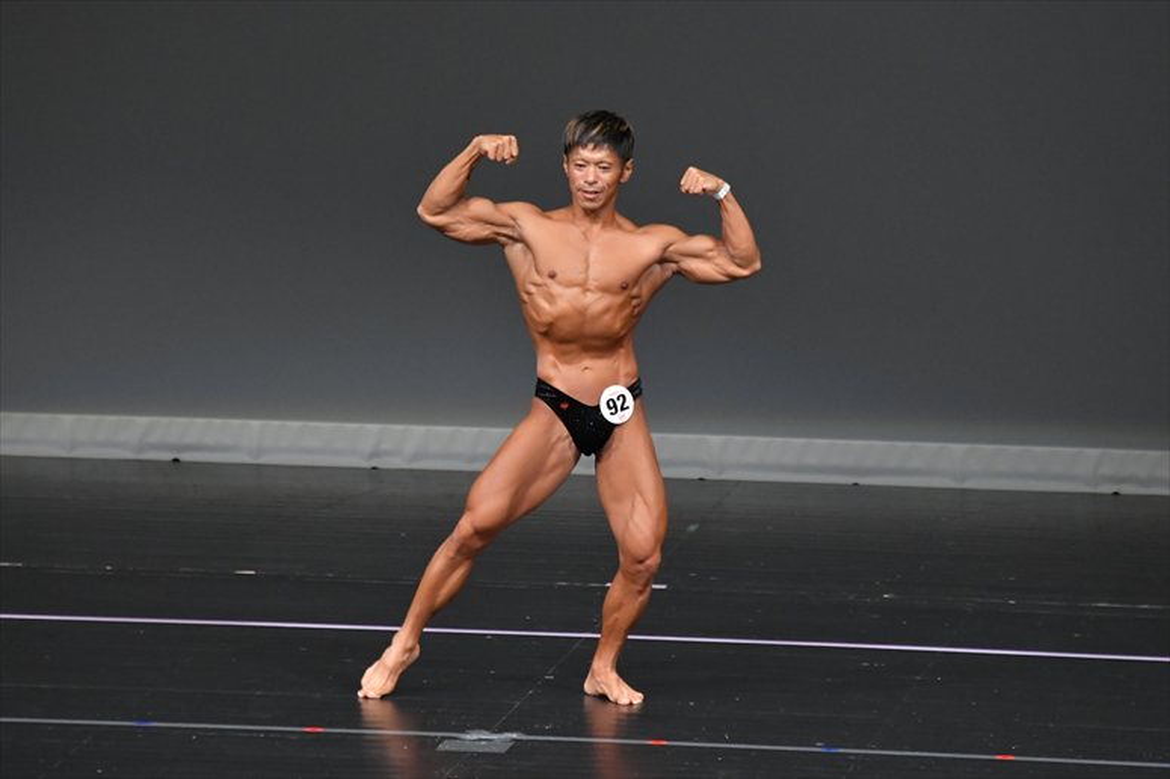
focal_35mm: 345
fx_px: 11207
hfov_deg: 6.0
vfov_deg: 4.0
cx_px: 585
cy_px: 390
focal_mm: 230
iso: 4000
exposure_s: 1/400
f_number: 5.6
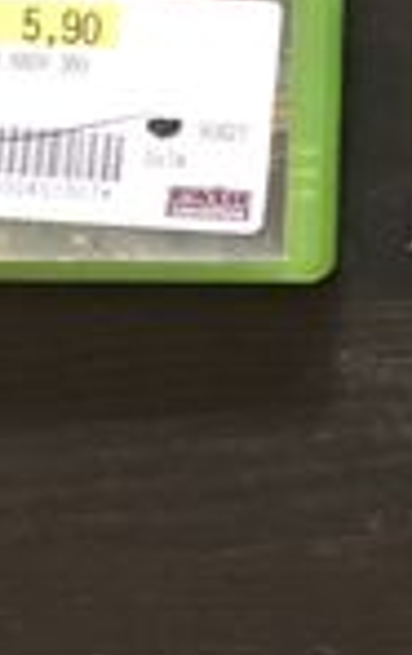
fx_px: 2505
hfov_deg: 8.5
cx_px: 1041
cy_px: 77
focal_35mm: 140
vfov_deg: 14.8
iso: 100
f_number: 1.8
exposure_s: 1/11
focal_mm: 4
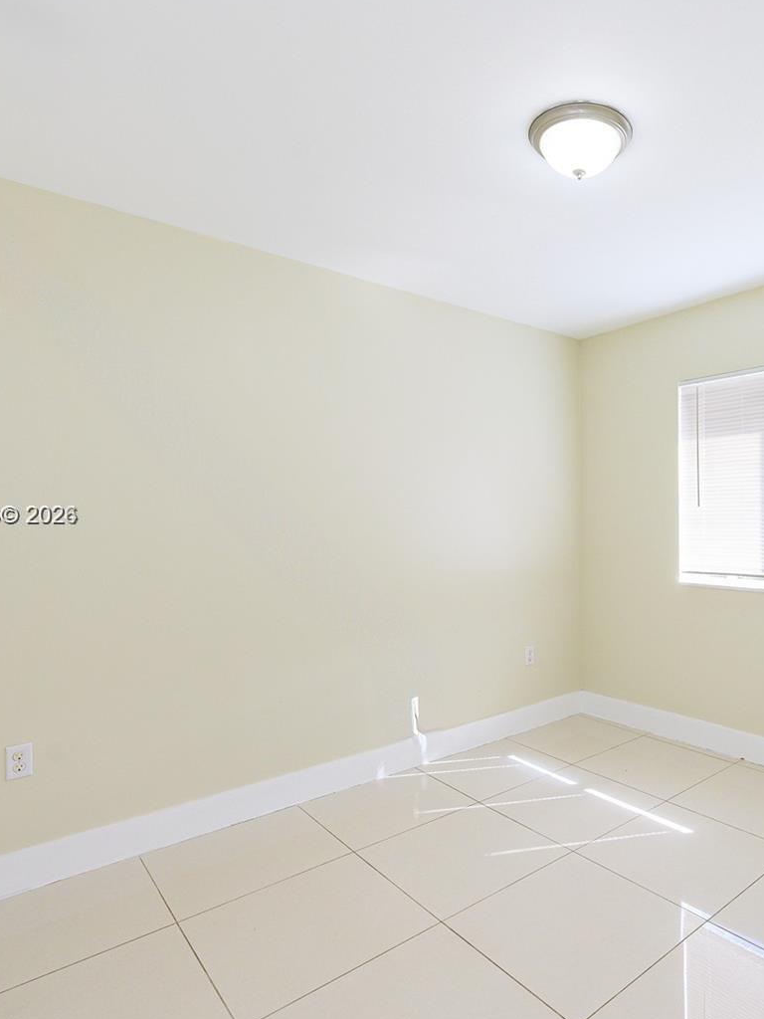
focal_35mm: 21
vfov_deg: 79.0
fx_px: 618
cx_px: 563
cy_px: 517
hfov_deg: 60.4
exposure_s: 1/60
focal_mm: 14
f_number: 6.3
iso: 400
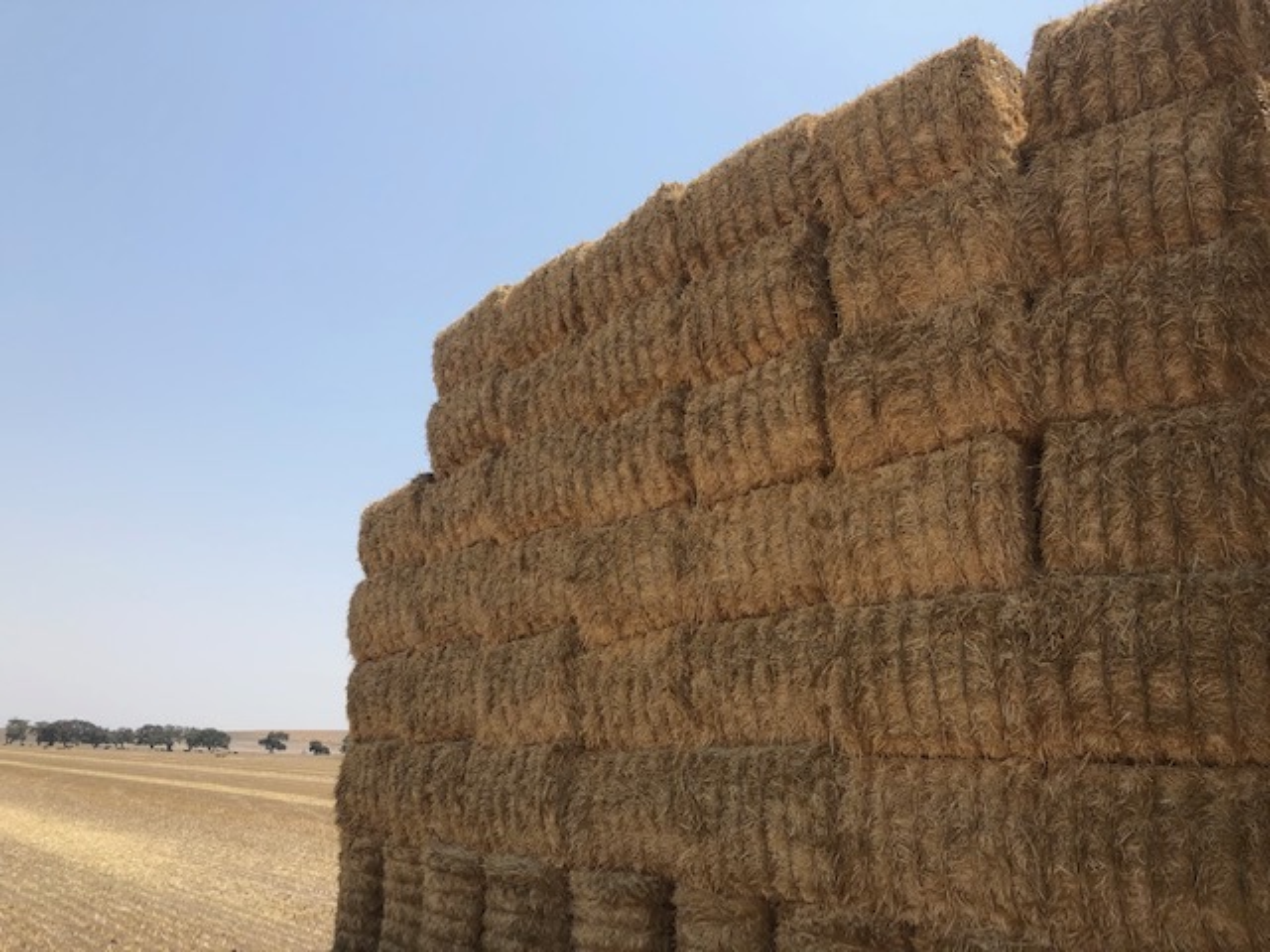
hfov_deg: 63.4
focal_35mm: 28
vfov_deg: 49.7
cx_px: 635
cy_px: 476
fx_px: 1027
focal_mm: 3.99
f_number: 1.8
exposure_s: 1/2288
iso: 20
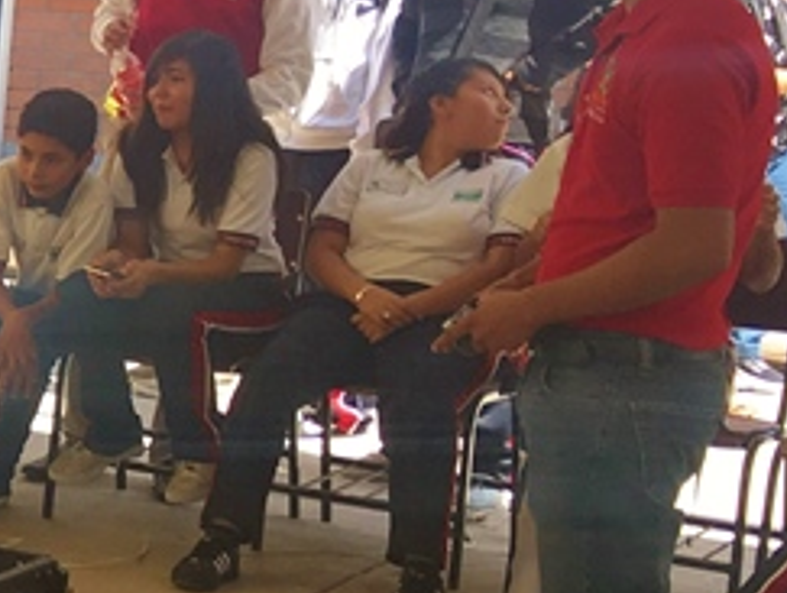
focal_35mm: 122
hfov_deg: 13.5
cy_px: 311
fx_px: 2778
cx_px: -852
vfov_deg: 12.2
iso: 25
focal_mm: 4.15
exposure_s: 1/264
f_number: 2.2
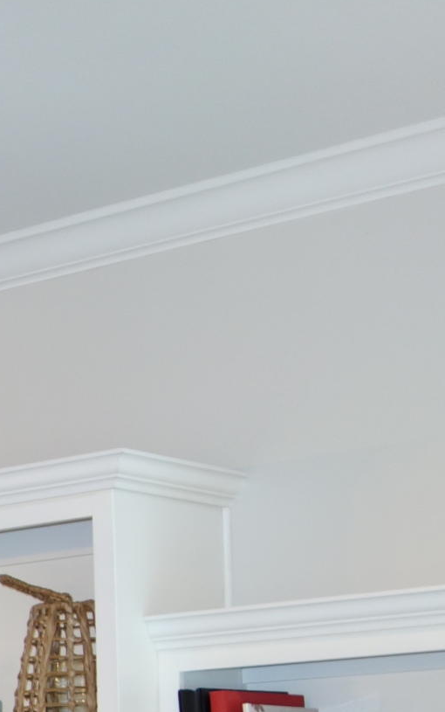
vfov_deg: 18.8
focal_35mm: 105
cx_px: -626
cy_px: 840
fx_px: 2036
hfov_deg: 10.7
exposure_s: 1/50
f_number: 1.8
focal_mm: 10.4
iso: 125
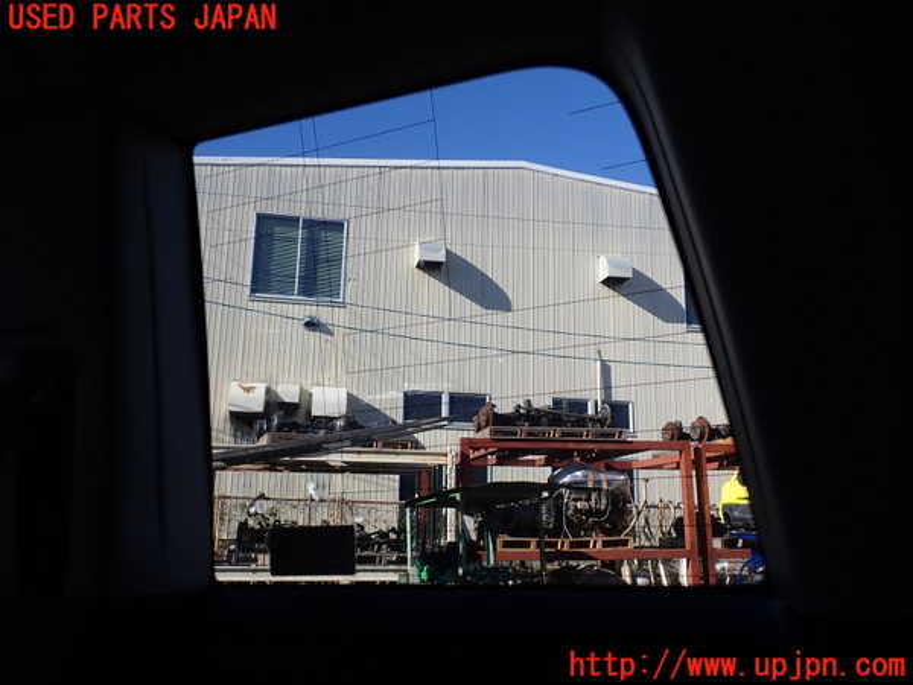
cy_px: 342
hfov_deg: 60.0
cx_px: 456
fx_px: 791
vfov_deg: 46.8
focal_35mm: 30
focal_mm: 5.4
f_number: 3.2
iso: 100
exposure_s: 1/320
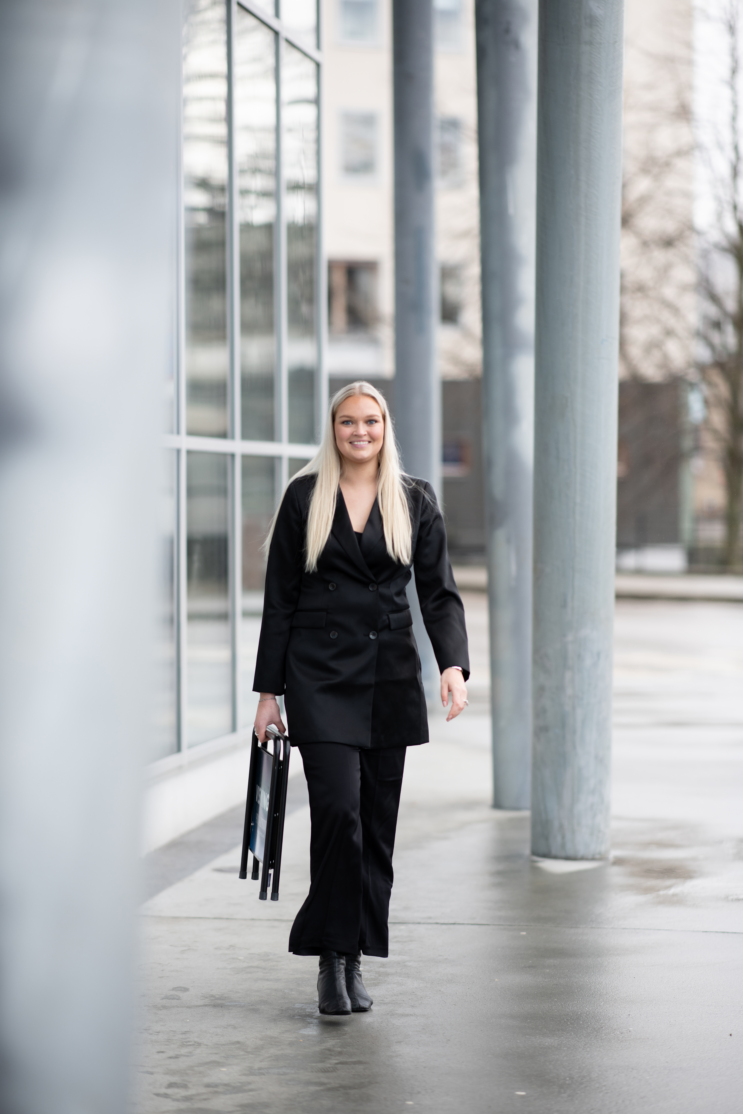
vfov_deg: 19.5
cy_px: 557
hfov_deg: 13.0
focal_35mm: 105
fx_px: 3250
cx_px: 372
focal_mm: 105
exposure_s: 1/1000
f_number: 1.8
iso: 200
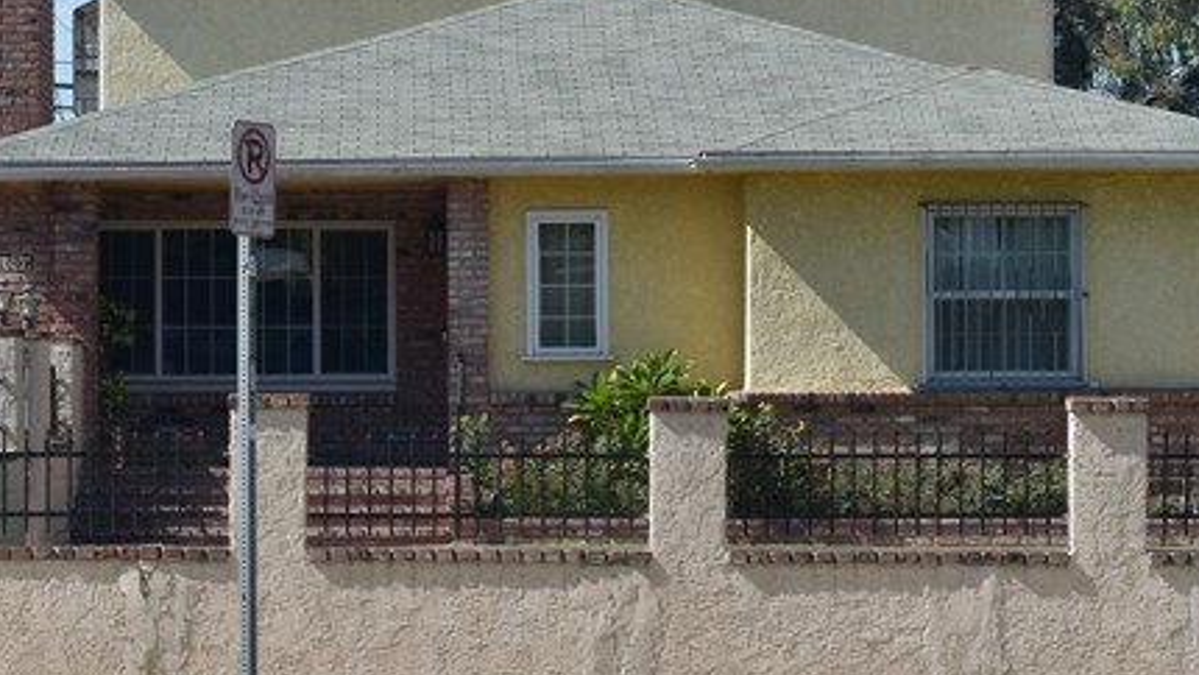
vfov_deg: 9.4
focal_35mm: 129
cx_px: 574
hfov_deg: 16.7
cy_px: 297
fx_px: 4095
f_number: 5.6
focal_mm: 55
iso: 140
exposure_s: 1/500
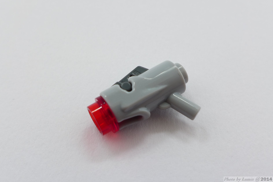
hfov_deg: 48.4
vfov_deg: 33.4
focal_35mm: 40
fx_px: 303
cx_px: 136
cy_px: 91
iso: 80
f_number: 3.5
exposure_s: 1/20
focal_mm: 7.9
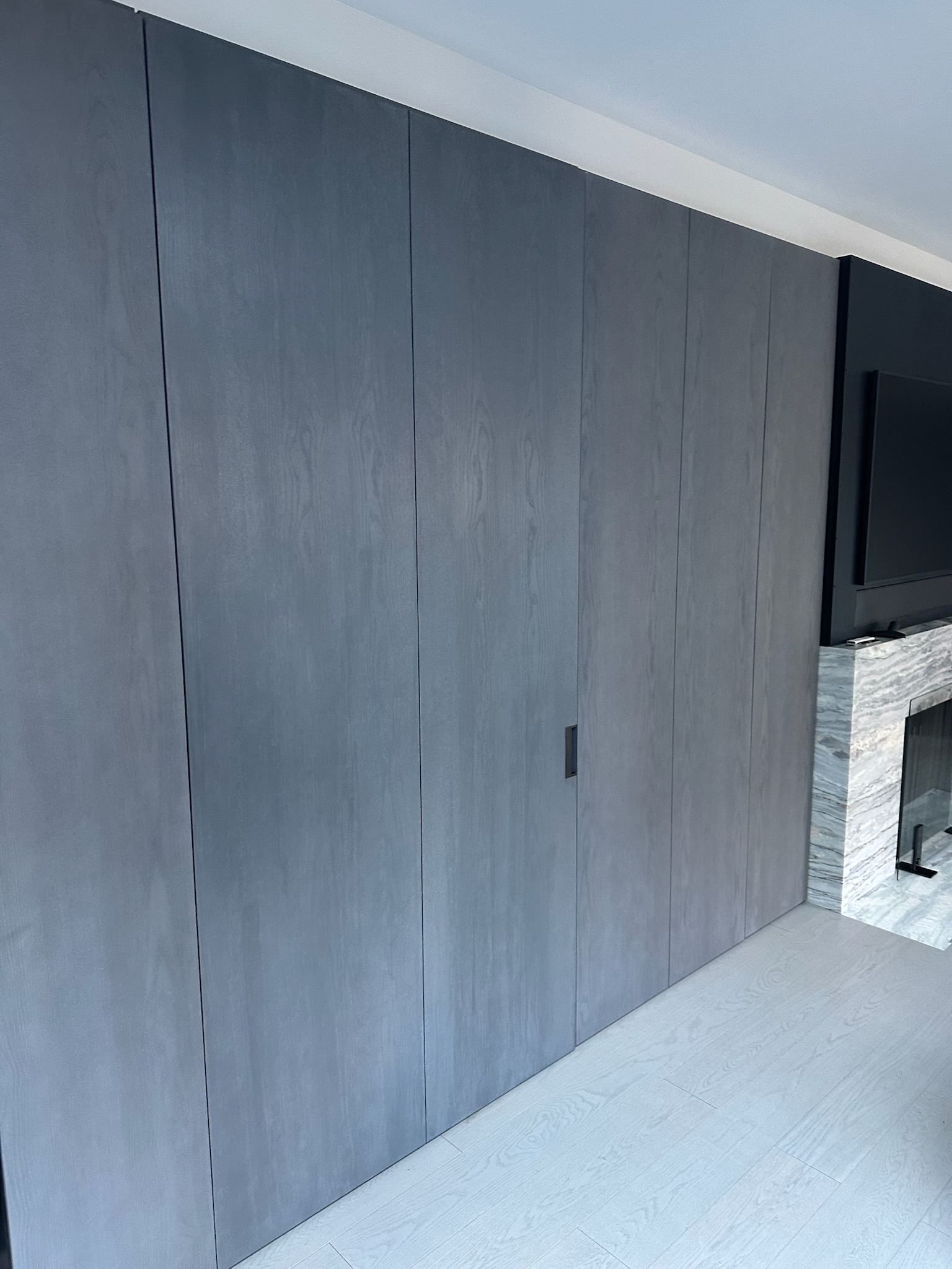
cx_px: 476
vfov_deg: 71.6
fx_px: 880
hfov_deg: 56.8
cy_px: 634
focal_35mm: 24
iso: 320
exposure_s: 1/60
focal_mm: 6.86
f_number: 1.78
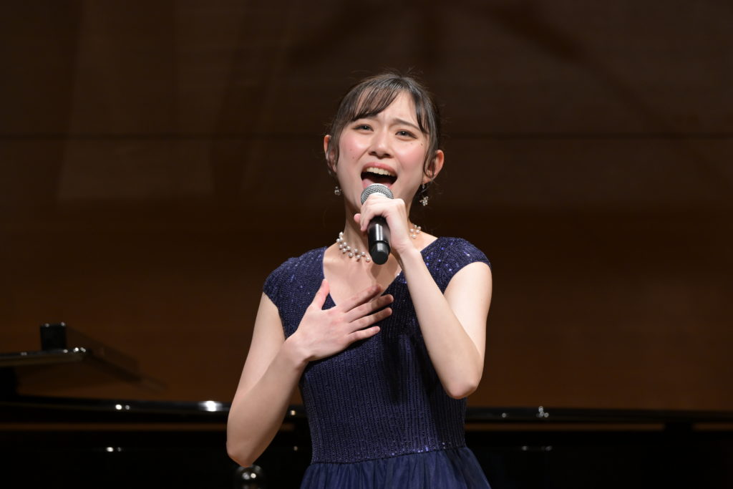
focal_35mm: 440
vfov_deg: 3.1
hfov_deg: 4.7
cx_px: 366
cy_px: 244
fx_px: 8960
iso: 2200
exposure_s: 1/125
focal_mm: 440
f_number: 6.3
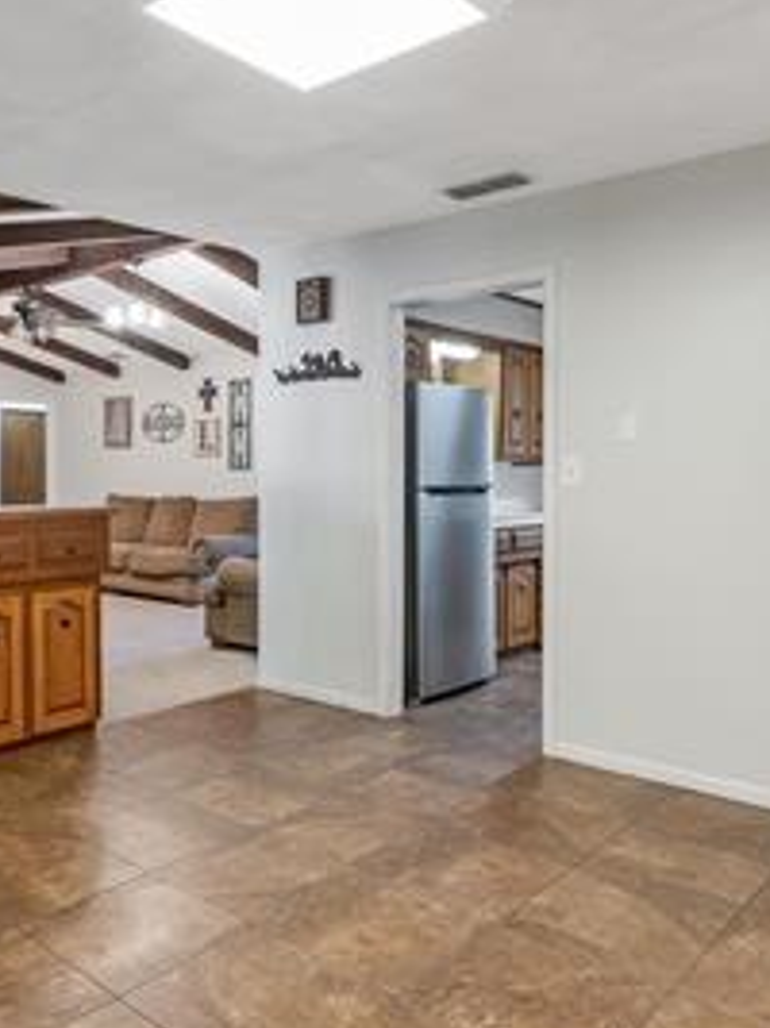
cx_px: 266
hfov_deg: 46.1
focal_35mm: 30
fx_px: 890
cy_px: 481
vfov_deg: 59.9
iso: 800
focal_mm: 13
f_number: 8
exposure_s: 1/3
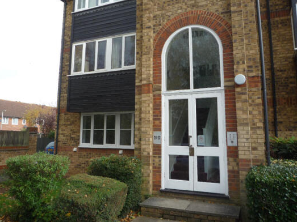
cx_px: 145
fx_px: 249
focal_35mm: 29
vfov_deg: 48.1
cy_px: 99
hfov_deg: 61.7
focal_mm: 4.5
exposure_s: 1/80
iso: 100
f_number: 2.8
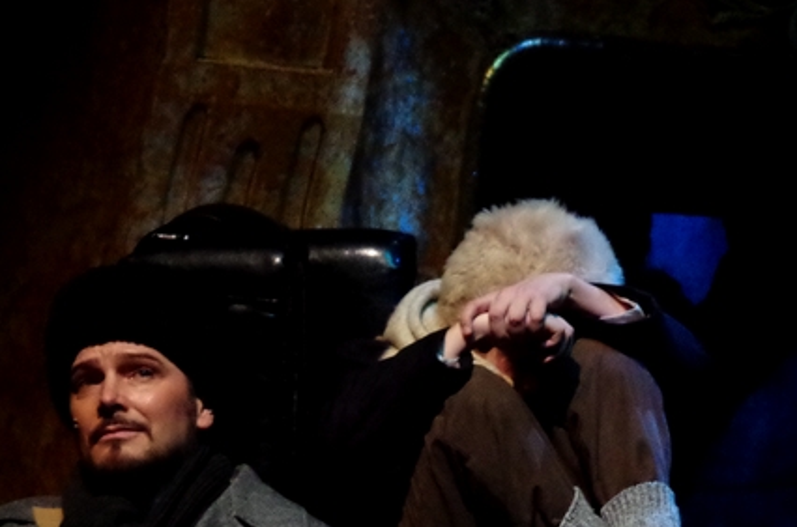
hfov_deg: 4.9
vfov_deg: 3.2
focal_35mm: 421
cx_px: 307
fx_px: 9300
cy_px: 557
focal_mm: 125
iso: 6400
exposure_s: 1/80
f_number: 4.5
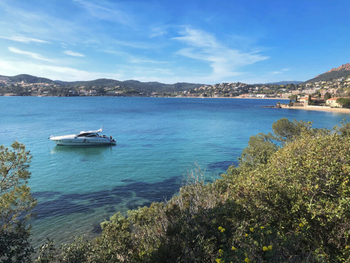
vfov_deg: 49.8
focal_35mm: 28
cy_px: 132
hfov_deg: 63.4
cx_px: 175
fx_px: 283
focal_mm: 4
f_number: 1.8
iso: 20
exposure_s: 1/1946
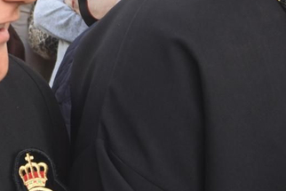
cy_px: -32
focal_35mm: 144
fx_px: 1144
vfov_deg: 9.4
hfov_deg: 13.8
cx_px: -61
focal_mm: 29
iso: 560
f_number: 8
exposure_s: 1/250
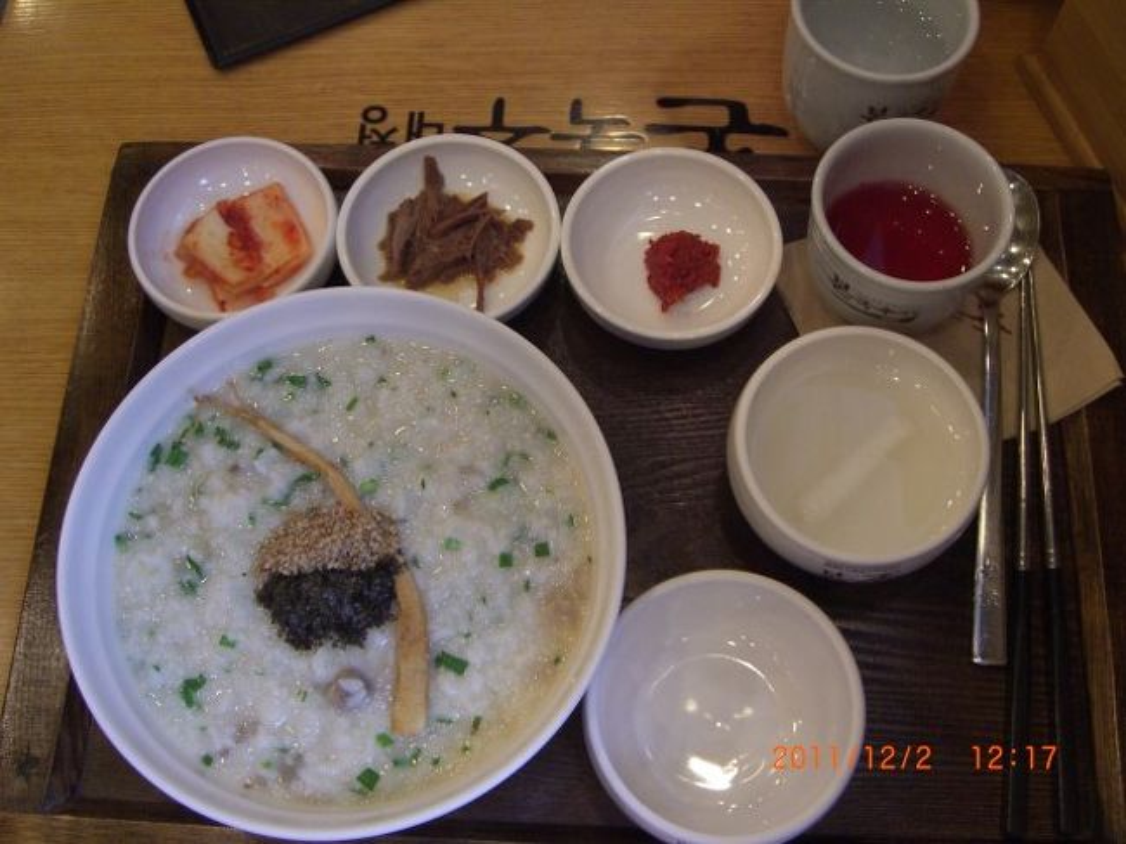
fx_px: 1236
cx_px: 563
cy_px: 422
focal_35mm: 38
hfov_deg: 49.0
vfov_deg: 37.7
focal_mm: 7.9
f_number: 2.8
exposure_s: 1/80
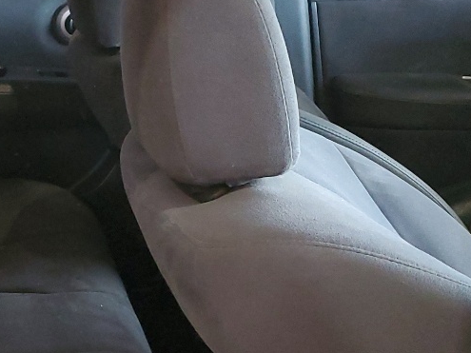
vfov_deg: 17.5
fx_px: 1143
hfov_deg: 22.7
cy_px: 243
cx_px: 50
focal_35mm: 84
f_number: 1.5
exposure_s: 1/60.2
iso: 241
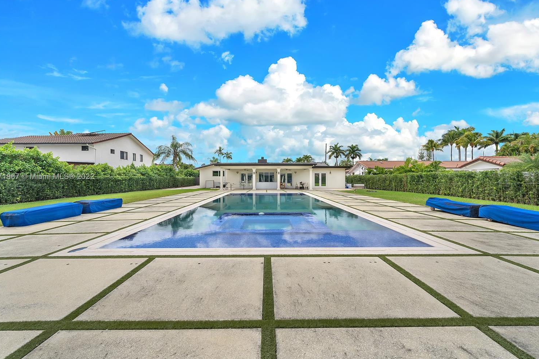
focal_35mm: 14
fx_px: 209
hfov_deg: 104.3
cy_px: 177
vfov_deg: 81.1
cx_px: 268
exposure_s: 1/125
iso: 500
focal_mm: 13
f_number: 11
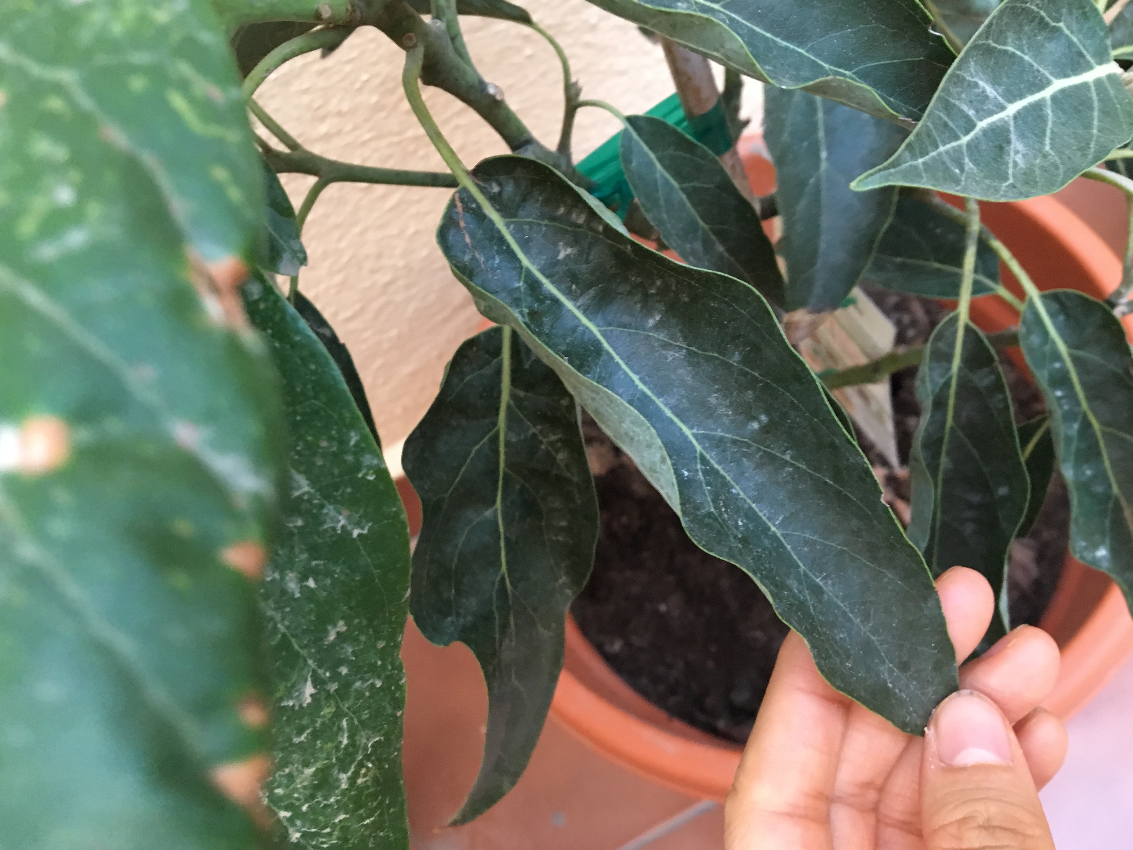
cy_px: 437
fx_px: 982
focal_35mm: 30
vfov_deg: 46.8
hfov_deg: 60.0
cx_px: 564
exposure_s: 1/17
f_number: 2.2
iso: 200
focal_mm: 4.15
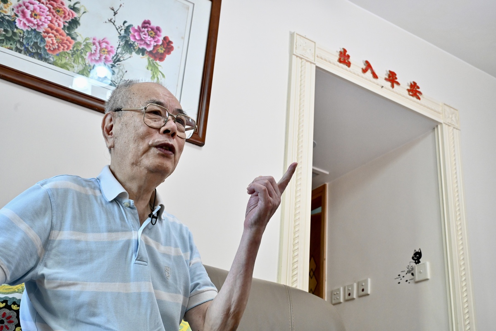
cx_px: 248
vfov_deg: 31.9
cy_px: 166
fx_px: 579
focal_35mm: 42
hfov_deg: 46.4
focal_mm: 42
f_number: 8
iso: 3200
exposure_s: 1/160
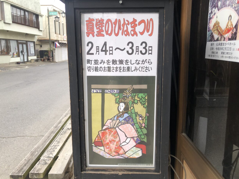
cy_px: 89
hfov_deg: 61.7
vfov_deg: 48.2
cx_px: 119
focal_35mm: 29
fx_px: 200
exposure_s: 1/315
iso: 20
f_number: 1.8
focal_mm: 3.99
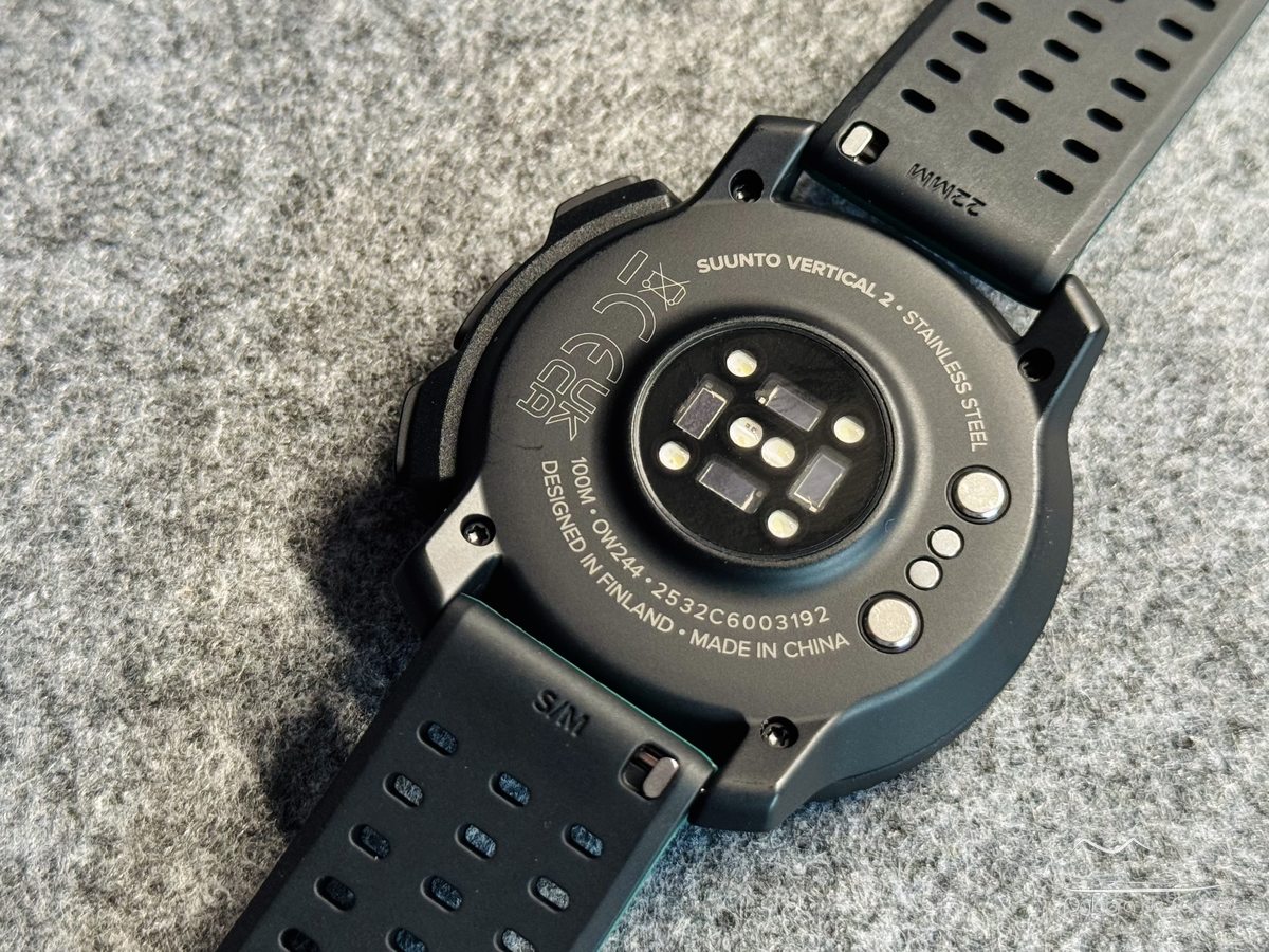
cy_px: 476
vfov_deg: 30.3
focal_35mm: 48
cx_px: 634
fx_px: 1760
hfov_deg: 39.7
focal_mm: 6.76
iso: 250
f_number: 1.78
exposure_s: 1/59
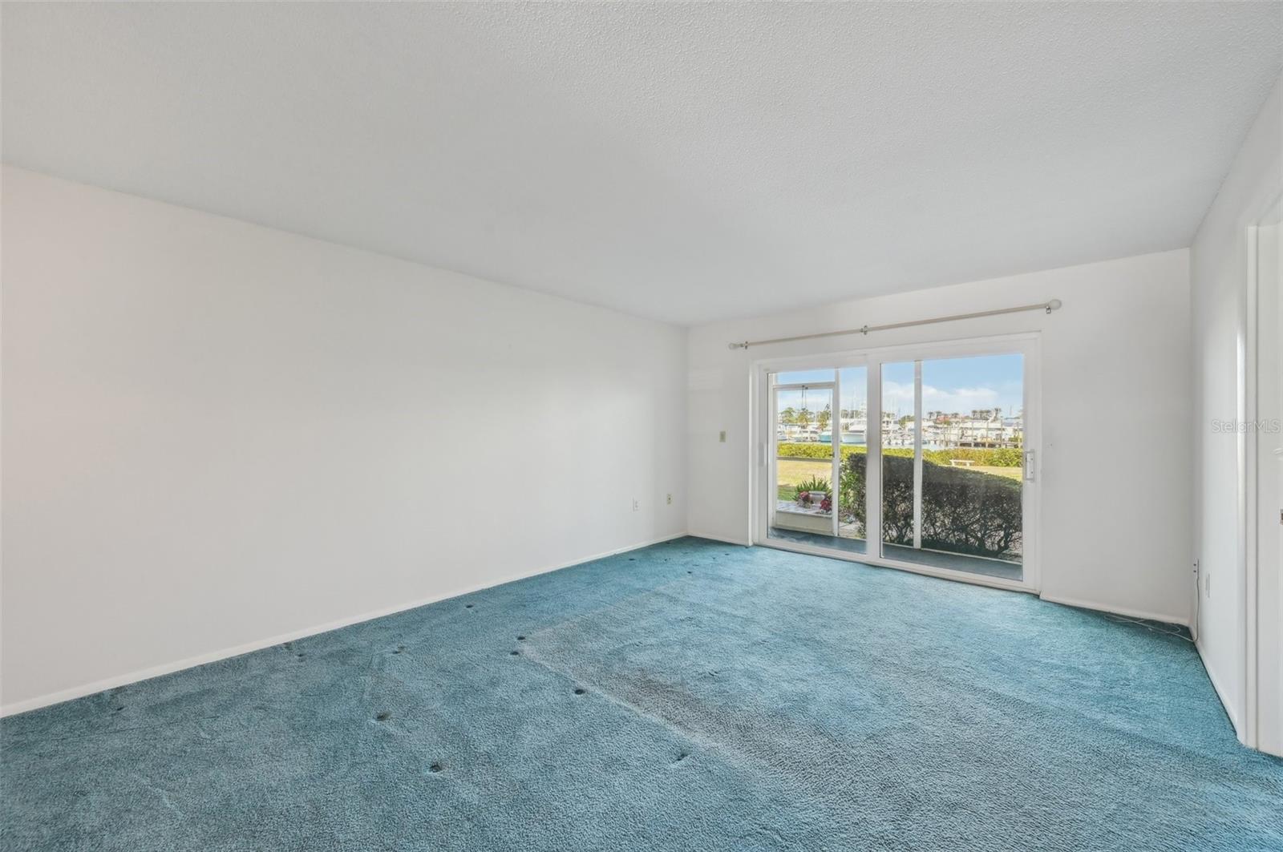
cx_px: 642
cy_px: 426
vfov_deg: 81.1
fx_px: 498
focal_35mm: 14
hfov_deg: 104.3
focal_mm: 14
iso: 400
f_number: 8
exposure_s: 1/30
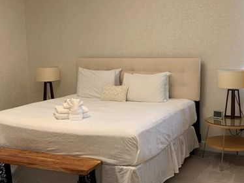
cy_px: 87
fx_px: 345
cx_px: 126
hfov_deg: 38.9
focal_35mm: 49
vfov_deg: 29.6
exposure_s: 1/60
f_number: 1.8
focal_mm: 4.25
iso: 200
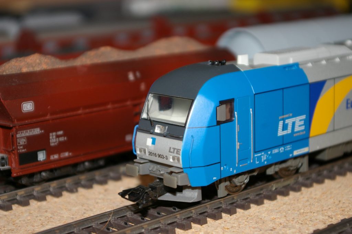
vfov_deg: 16.5
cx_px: 176
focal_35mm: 82
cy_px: 117
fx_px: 806
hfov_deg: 24.6
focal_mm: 55
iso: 200
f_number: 5.6
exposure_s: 1/60
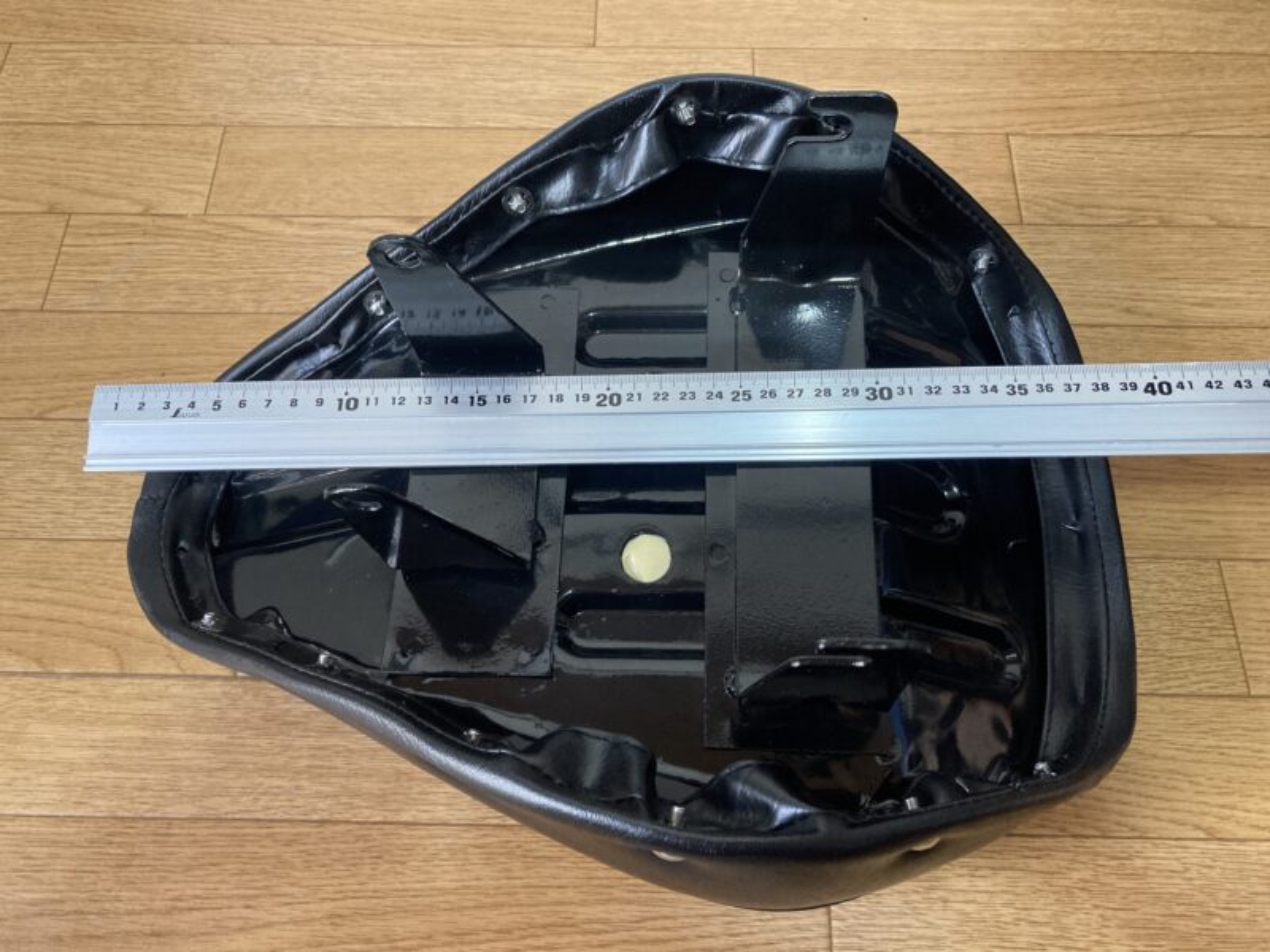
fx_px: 1027
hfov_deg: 63.4
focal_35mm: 28
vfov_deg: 49.7
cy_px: 476
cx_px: 635
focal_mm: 3.99
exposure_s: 1/44
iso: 320
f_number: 1.8
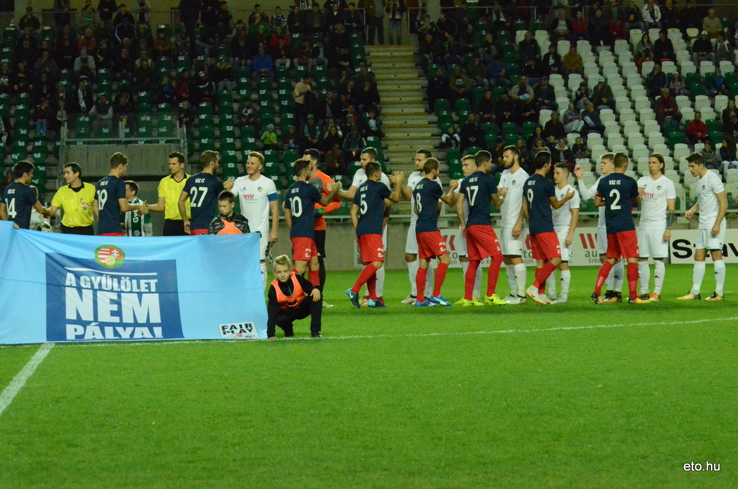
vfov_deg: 8.9
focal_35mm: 153
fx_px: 3130
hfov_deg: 13.4
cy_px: 244
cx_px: 369
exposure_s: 1/800
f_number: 7.1
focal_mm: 102
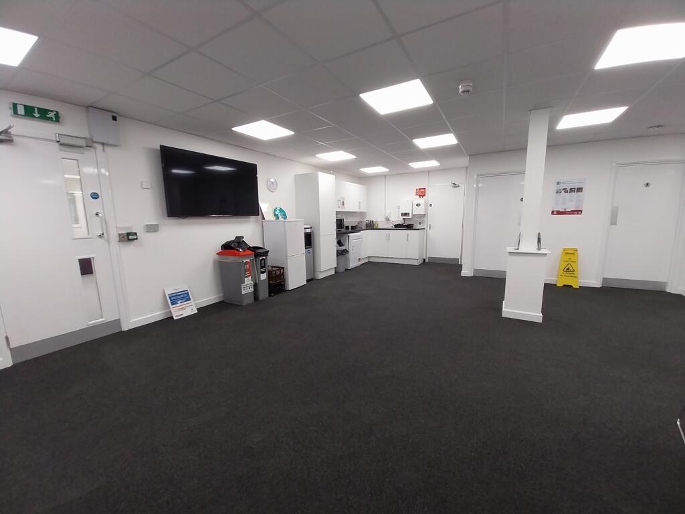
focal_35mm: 13
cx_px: 342
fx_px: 257
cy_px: 257
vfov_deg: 89.9
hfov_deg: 106.2
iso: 100
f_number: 2.2
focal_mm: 1.13
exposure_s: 1/50.1
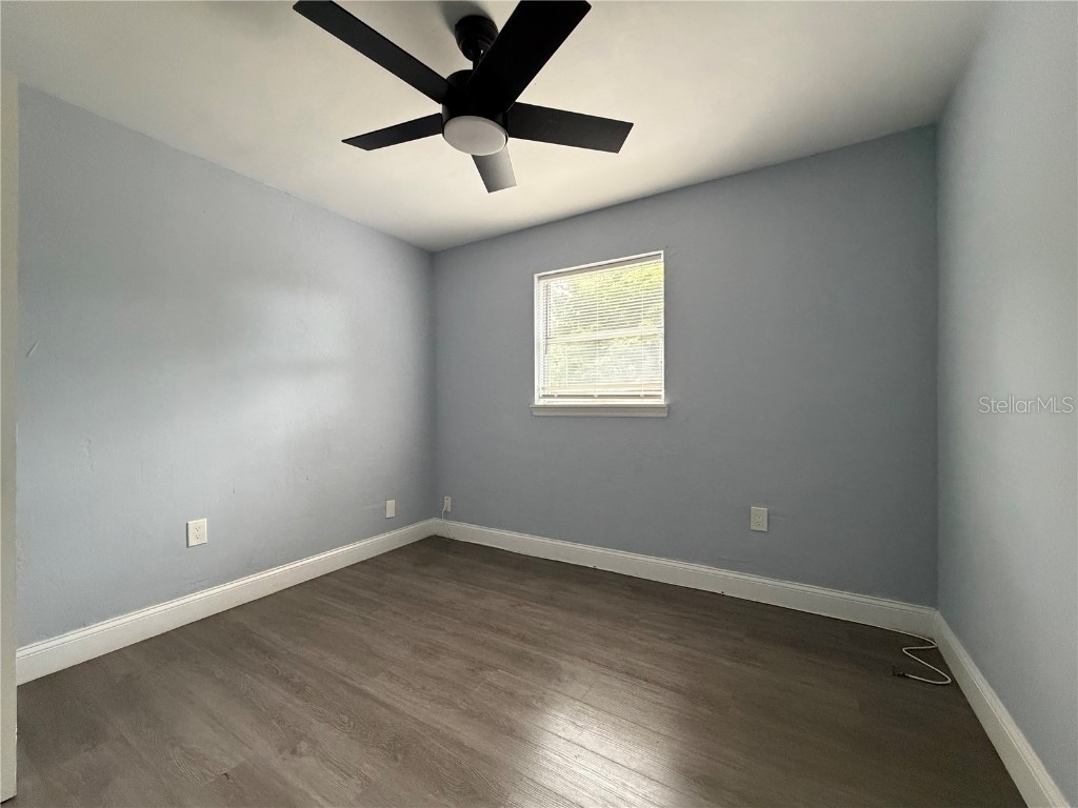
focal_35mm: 14
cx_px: 539
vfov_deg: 85.7
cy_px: 404
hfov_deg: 102.1
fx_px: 436
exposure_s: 1/60
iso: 640
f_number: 2.2
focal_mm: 2.22
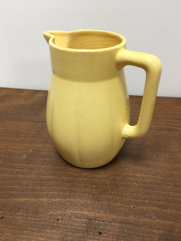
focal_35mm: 29
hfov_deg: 48.2
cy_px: 120
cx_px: 90
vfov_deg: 61.7
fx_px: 202
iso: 80
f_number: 2.2
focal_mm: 4.15
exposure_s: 1/33
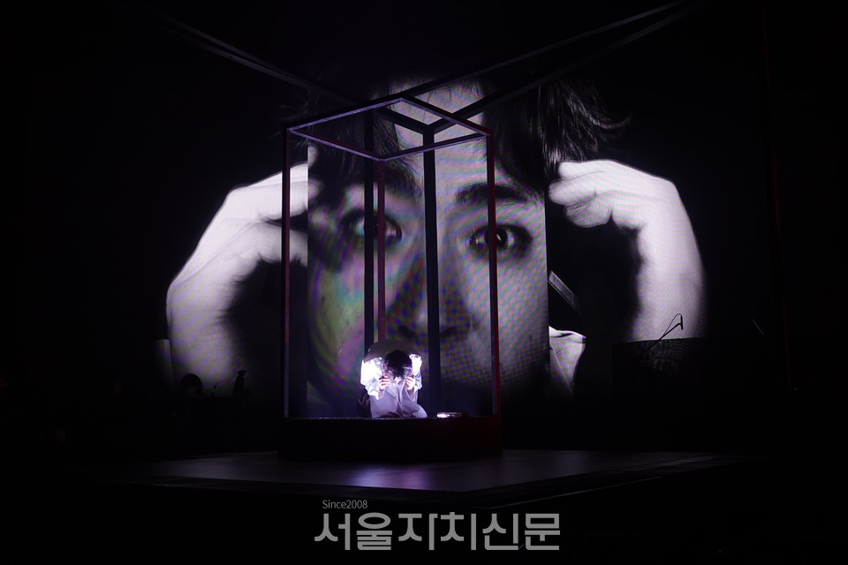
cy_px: 282
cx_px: 424
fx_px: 848
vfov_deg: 36.9
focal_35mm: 36
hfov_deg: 53.1
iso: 400
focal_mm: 13.31
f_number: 3.2
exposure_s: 1/40
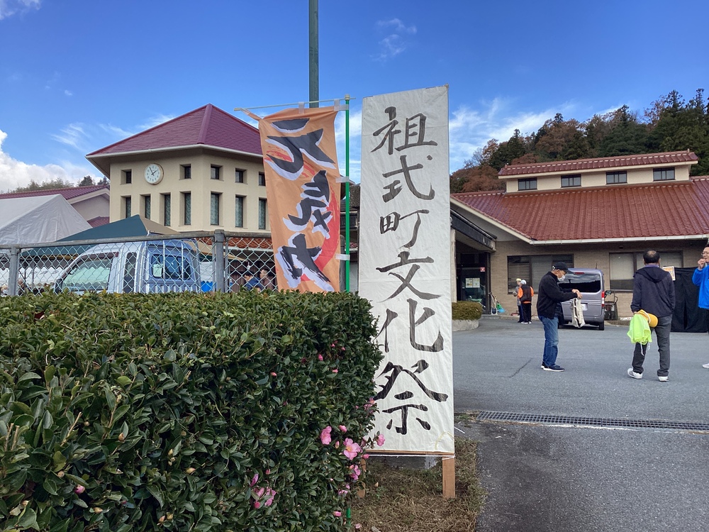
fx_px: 635
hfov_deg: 58.4
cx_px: 354
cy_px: 266
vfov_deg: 45.4
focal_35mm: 31
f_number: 2.4
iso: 25
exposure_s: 1/696
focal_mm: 3.3
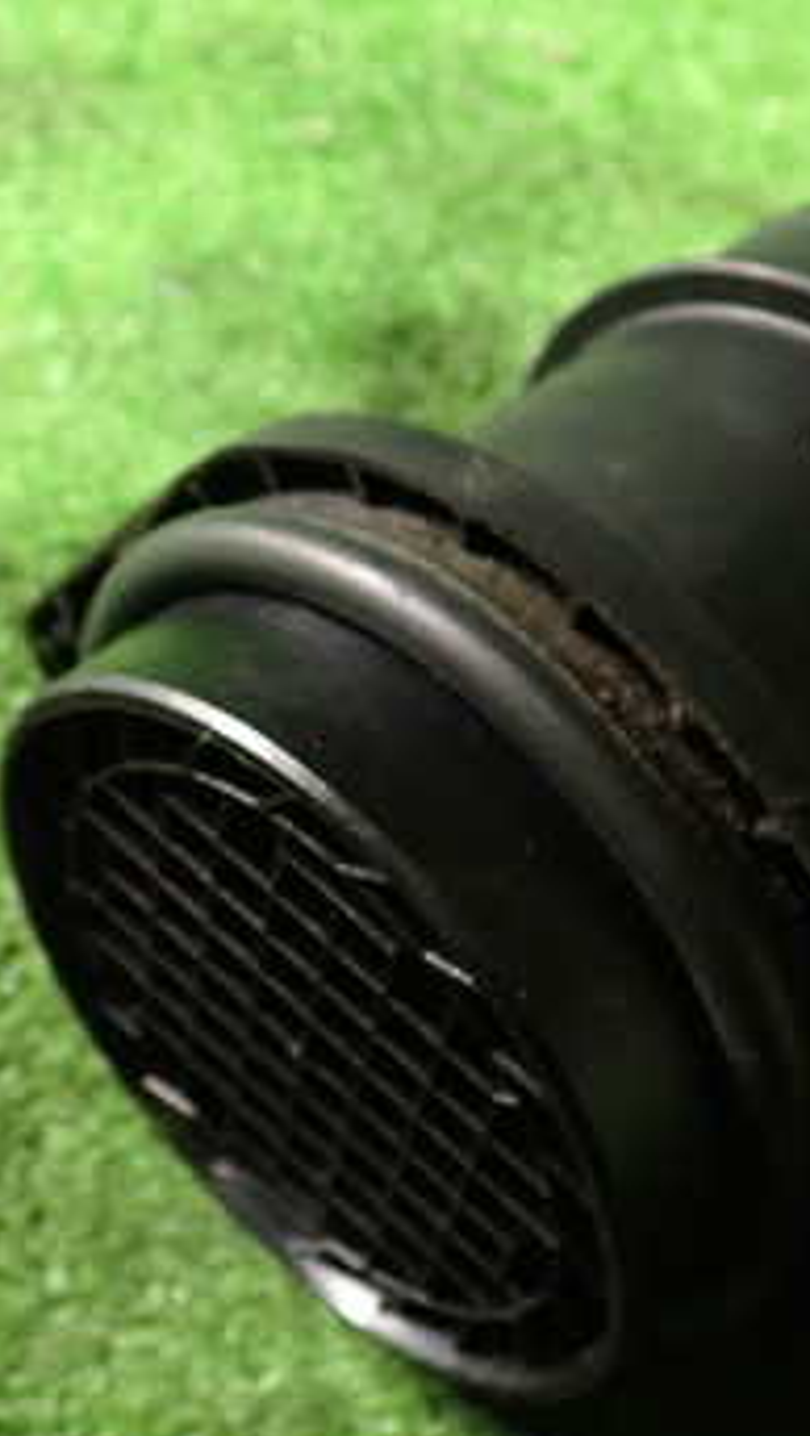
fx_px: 2172
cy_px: 801
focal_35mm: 57
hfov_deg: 20.9
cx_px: 643
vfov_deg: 36.5
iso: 800
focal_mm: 5.4
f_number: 2.3
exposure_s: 1/20
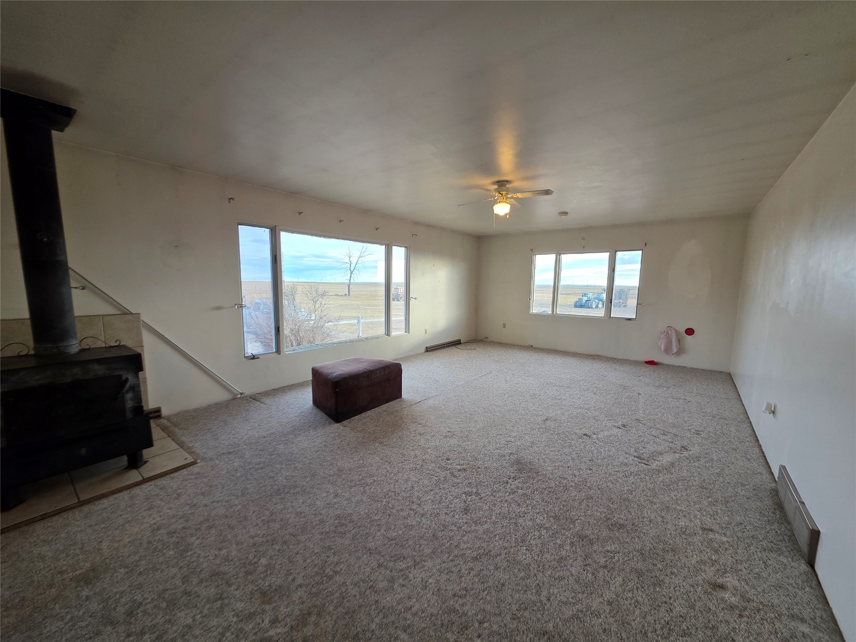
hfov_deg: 106.2
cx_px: 428
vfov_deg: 89.9
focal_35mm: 13
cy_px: 321
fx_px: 321
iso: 125
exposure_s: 1/120
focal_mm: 2.2
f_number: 1.9
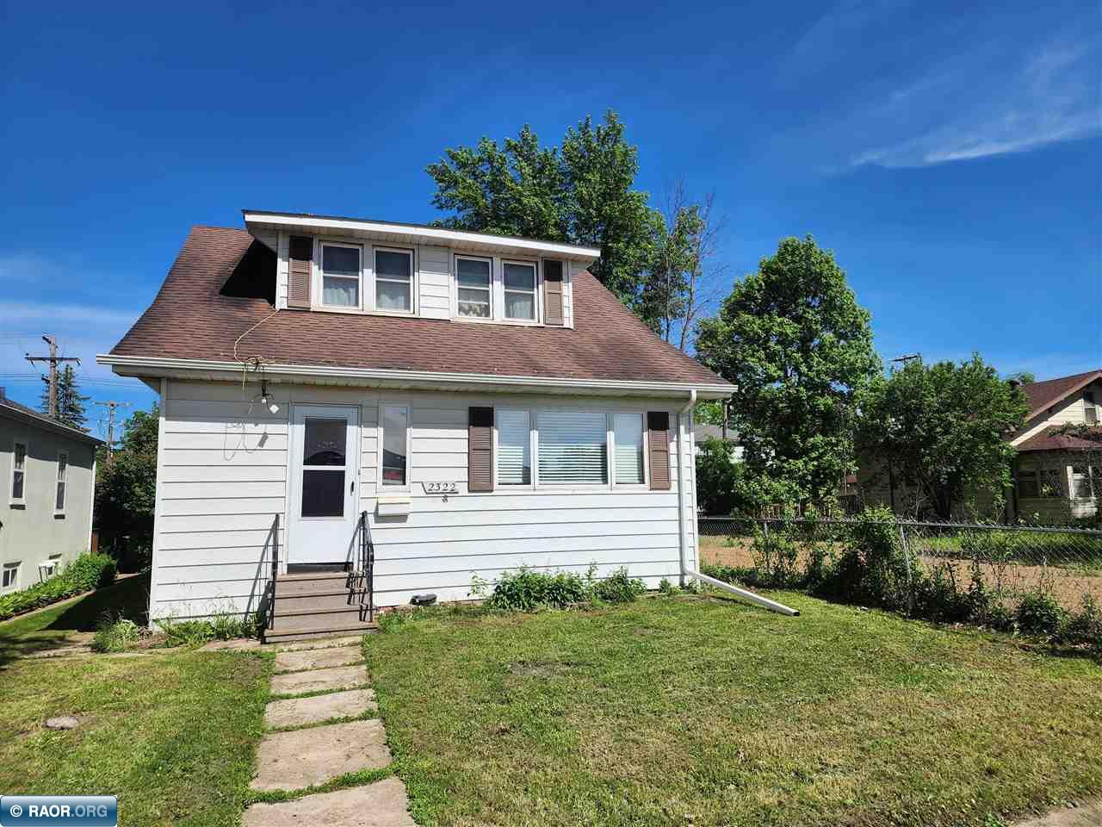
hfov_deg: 73.9
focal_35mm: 23
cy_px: 414
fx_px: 732
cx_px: 551
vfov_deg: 58.9
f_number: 1.8
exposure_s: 1/1517
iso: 12
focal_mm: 6.4
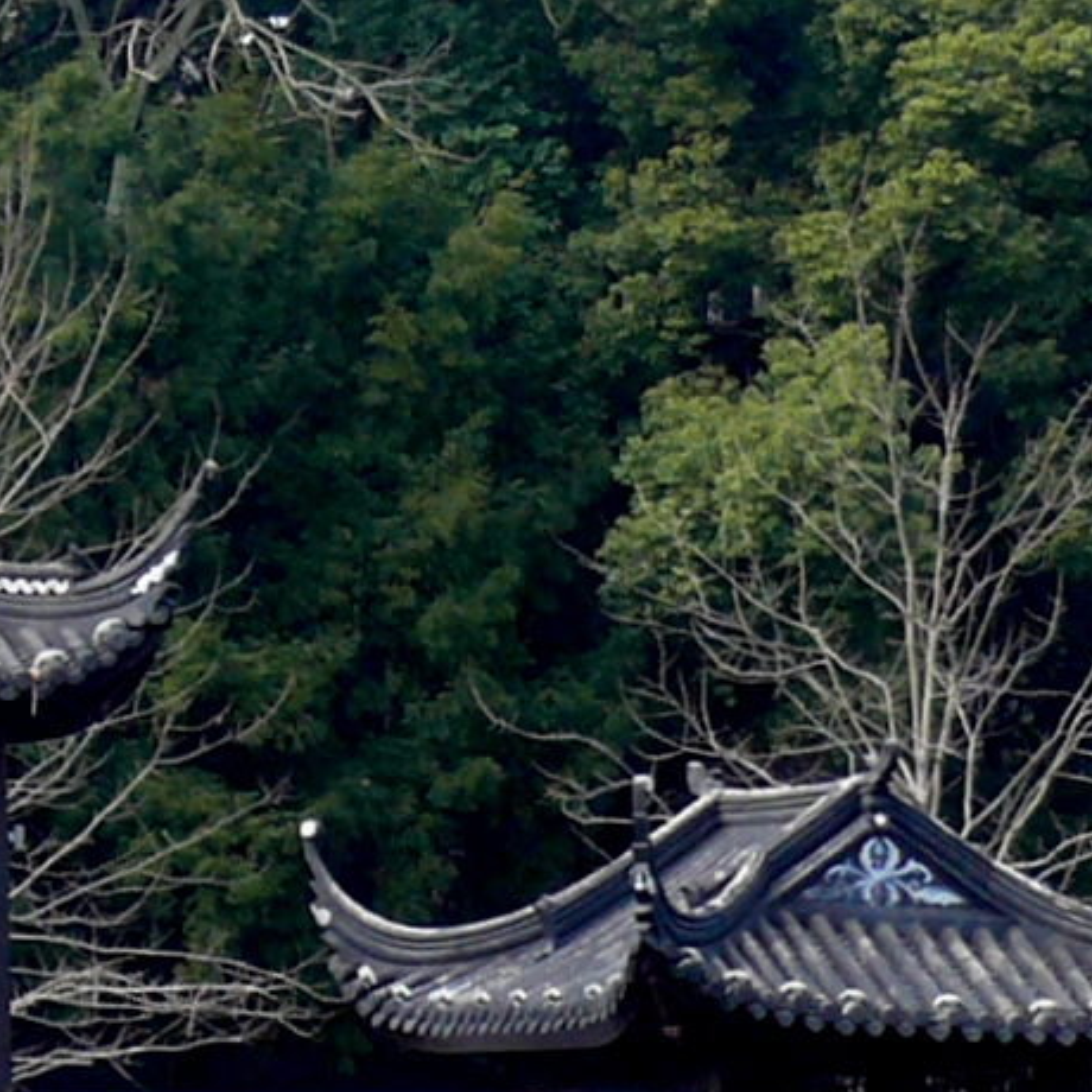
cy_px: 1066
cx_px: -1
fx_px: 9601
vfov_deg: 6.5
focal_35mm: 269
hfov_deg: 6.5
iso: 100
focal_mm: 10.4
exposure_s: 1/160
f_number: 4
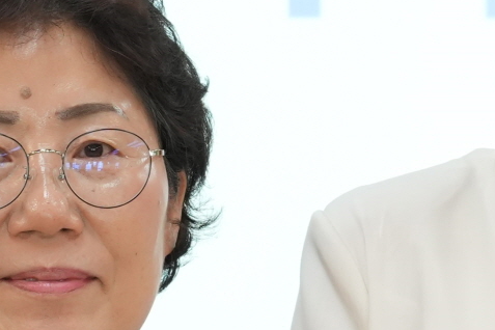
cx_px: 594
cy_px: 434
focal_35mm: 327
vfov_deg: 4.2
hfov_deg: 6.3
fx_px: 4496
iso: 1250
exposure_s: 1/50
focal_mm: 52
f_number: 6.3
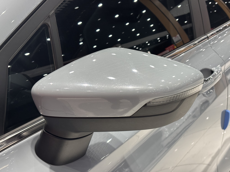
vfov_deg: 28.0
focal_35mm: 52
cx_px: 115
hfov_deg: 36.8
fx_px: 346
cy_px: 86
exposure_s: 1/50
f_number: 1.6
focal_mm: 5.96
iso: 160
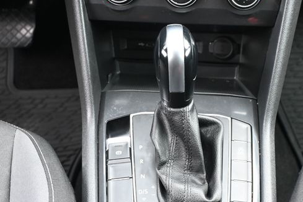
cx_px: 178
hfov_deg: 29.3
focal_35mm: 69
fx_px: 578
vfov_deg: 19.8
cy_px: 107
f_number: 5.3
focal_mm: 35
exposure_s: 1/125
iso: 1800
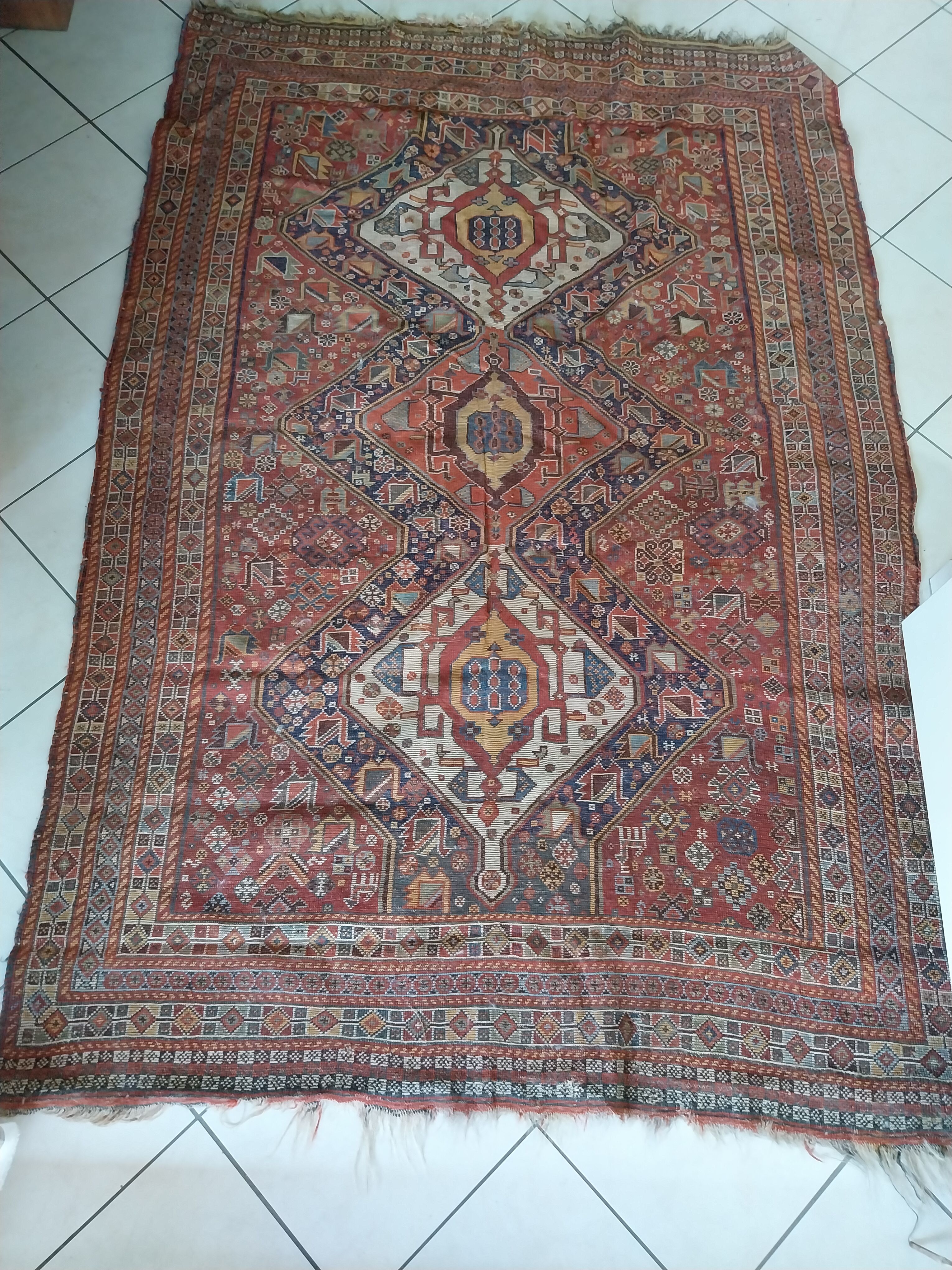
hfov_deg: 53.1
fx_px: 953
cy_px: 635
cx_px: 476
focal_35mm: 26
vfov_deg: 67.3
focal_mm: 4
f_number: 1.8
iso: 320
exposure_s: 1/50
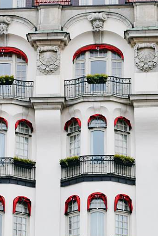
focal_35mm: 146
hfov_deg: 9.4
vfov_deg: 14.0
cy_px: 204
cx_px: 101
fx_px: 958
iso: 400
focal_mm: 31
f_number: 5
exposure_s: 1/100
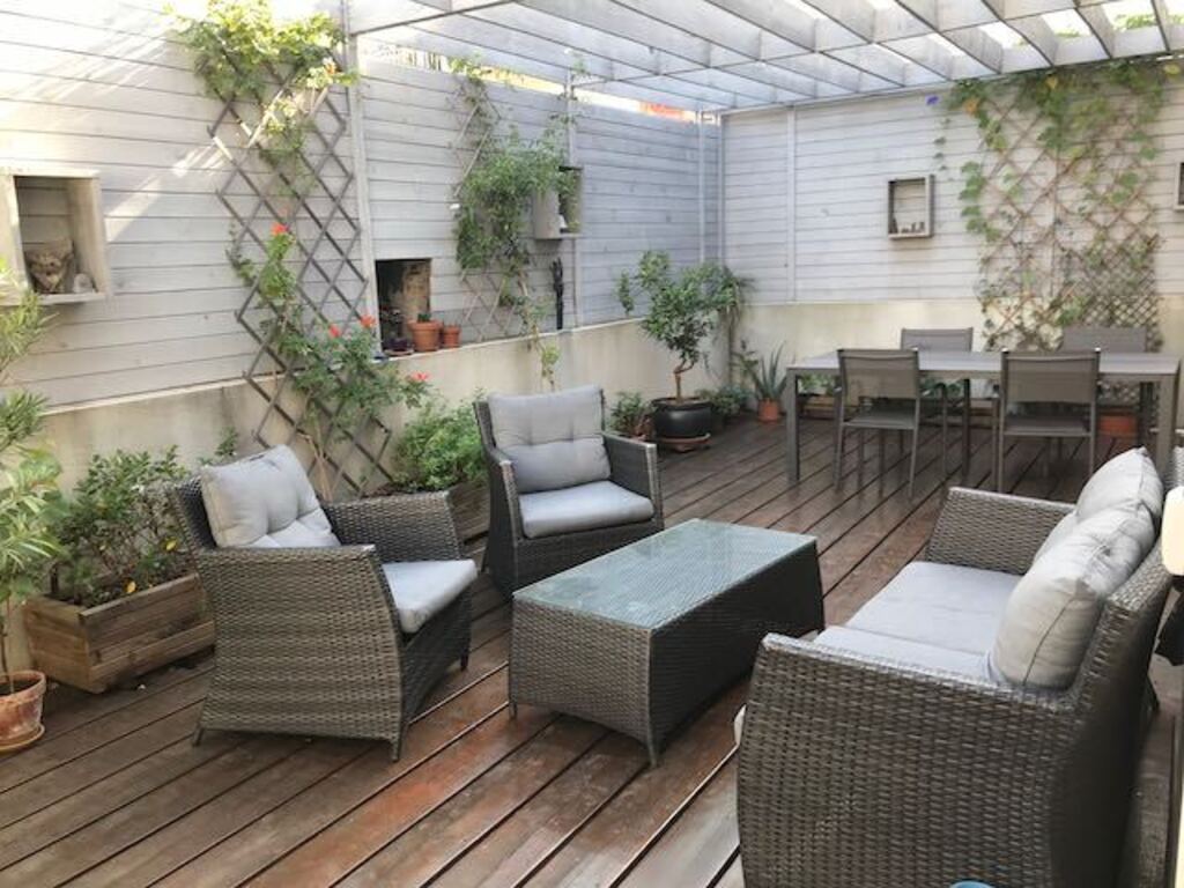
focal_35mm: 28
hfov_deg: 63.4
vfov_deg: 49.7
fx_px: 958
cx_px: 592
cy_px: 444
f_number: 1.8
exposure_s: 1/138
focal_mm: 3.99
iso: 20
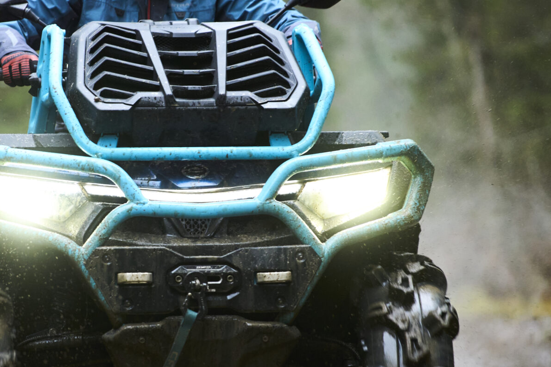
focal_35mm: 323
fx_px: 4944
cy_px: 194
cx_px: 200
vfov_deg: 4.3
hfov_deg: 6.4
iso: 2000
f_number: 2.8
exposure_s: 1/500
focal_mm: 150
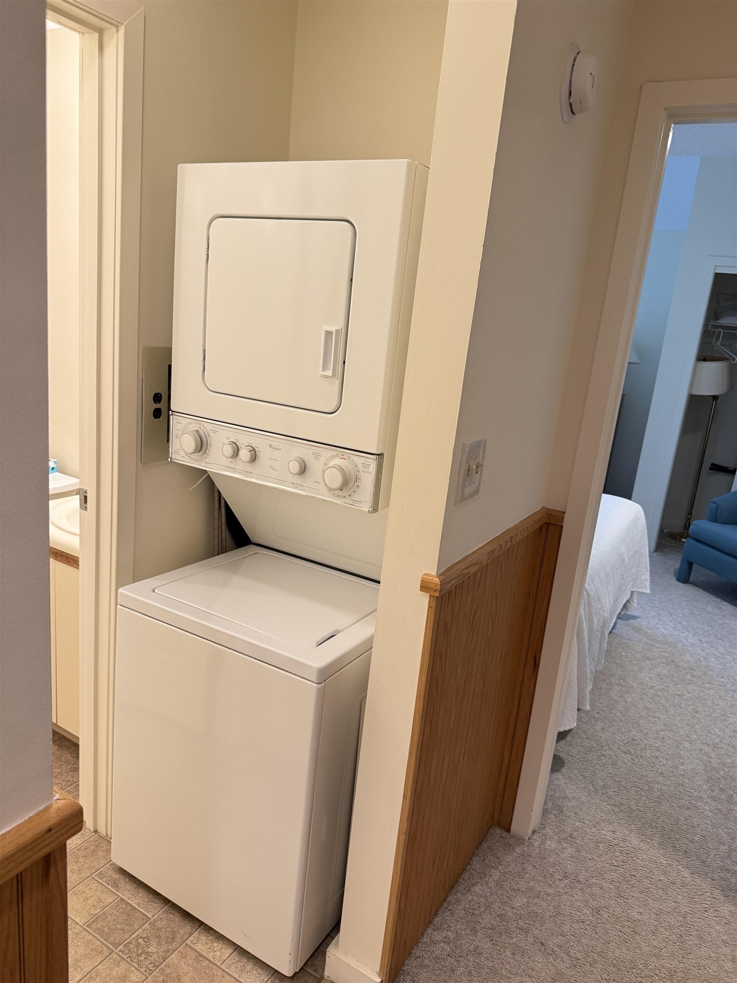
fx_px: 681
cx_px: 368
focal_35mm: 24
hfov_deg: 56.8
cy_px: 492
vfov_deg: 71.6
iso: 200
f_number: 1.78
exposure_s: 1/60
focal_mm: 6.76
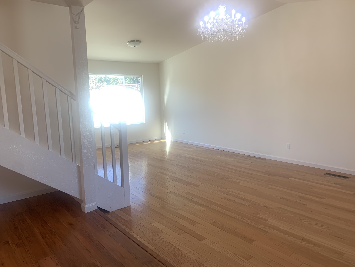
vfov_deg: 53.1
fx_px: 267
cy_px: 134
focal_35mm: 26
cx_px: 178
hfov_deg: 67.3
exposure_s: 1/120
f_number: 1.8
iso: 25
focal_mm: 4.25
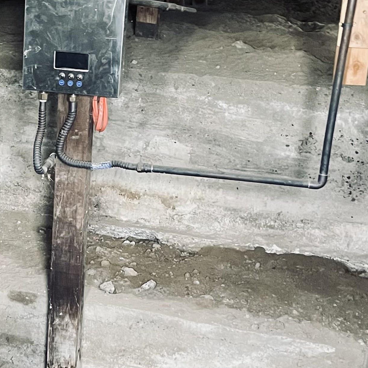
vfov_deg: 39.1
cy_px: 156
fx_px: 517
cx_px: 159
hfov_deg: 39.1
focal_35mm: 43
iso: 500
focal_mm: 5.1
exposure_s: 1/48
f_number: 1.6
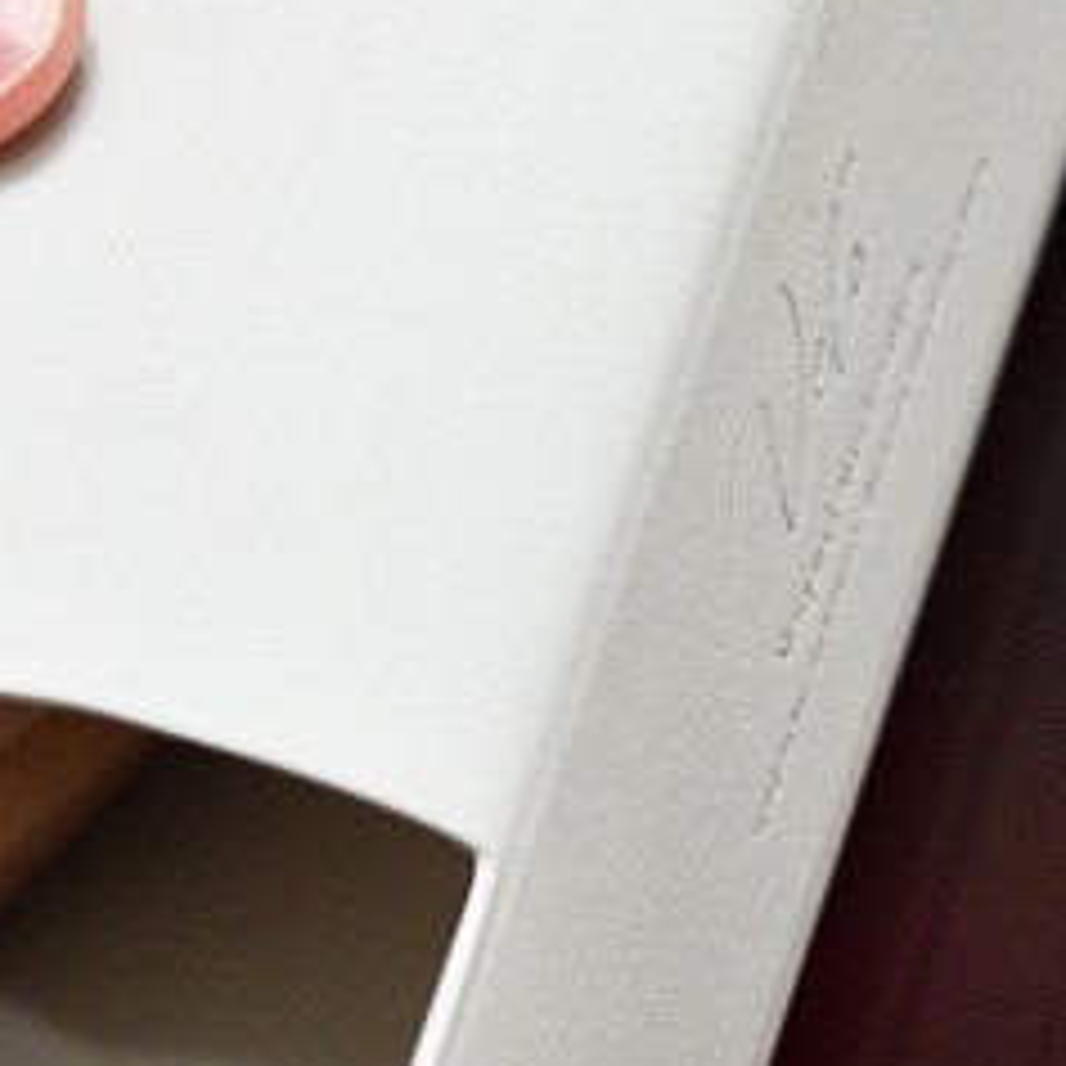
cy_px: 385
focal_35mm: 301
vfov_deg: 5.8
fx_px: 10487
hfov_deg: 5.8
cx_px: 895
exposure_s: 1/160
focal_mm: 105
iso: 2000
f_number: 5.6
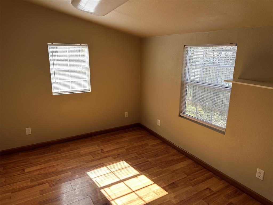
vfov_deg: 56.8
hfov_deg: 71.6
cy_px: 102
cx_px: 136
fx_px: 189
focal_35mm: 24
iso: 80
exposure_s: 1/202
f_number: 1.78
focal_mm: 6.86
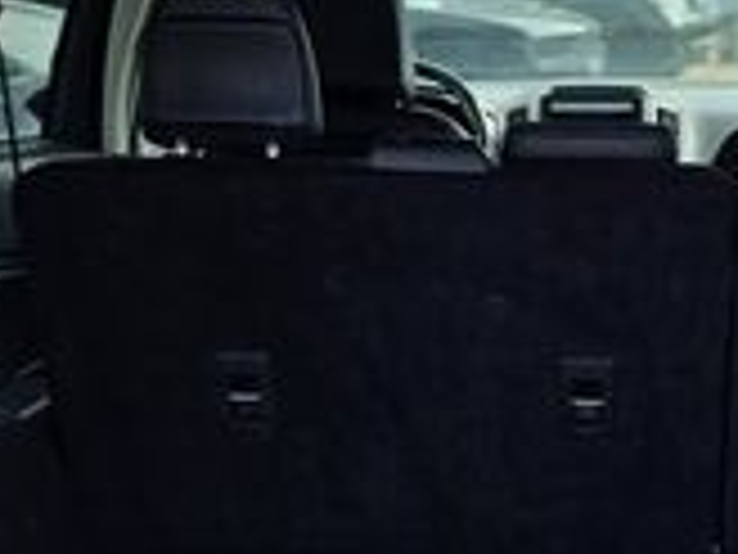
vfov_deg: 15.7
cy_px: 698
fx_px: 1919
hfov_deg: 21.4
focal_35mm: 90
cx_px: 612
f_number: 1.7
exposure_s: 1/2308
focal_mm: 6.3
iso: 80
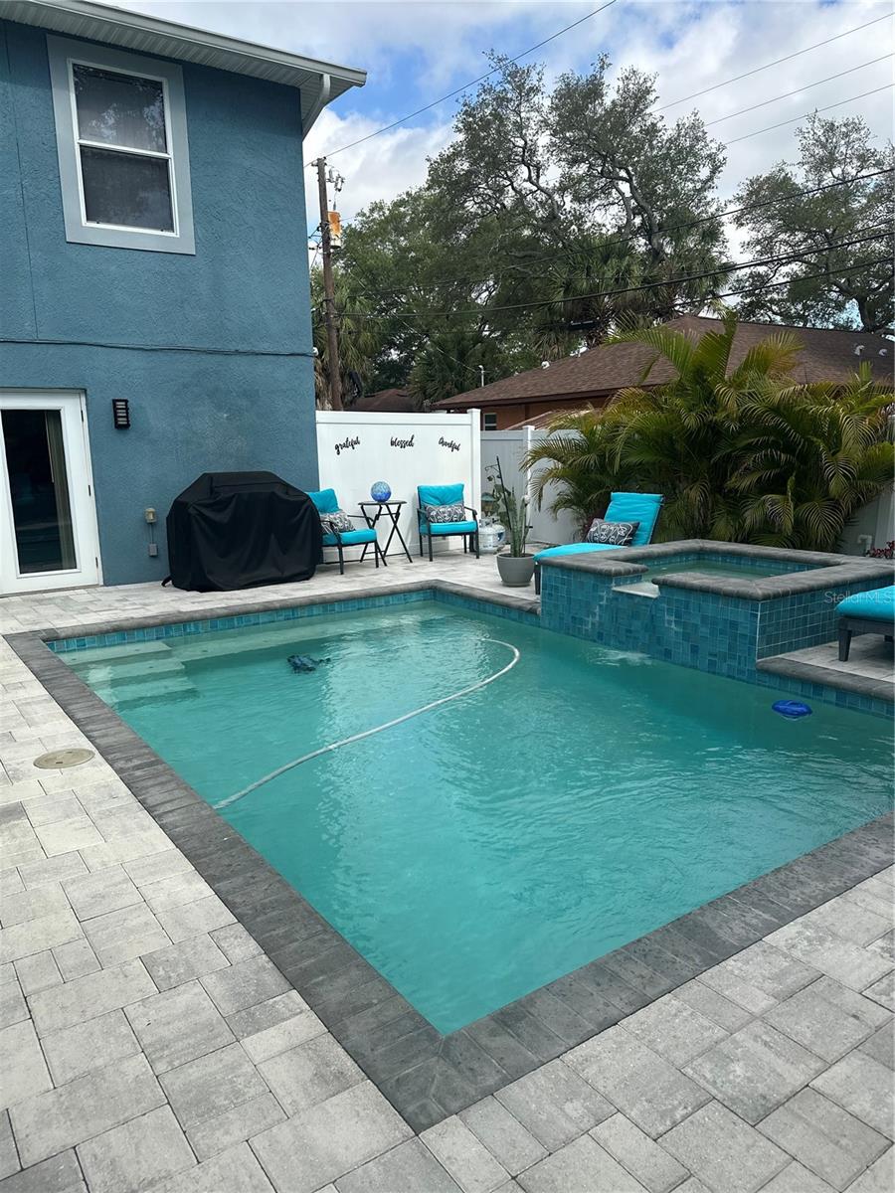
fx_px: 827
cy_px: 596
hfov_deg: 56.8
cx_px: 448
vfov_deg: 71.6
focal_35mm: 24
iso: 80
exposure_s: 1/2967
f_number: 1.78
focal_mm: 6.86
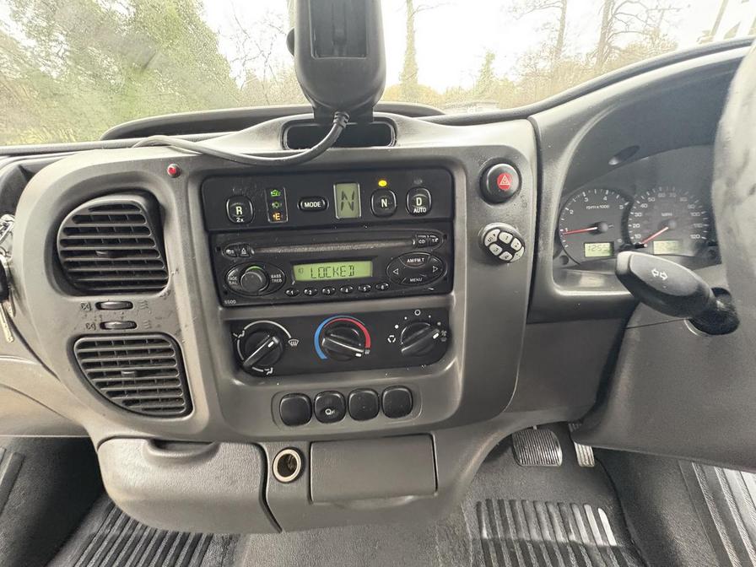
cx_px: 378
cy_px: 284
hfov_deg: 102.1
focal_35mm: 14
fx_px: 306
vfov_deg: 85.7
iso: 800
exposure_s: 1/48
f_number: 2.2
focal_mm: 2.22
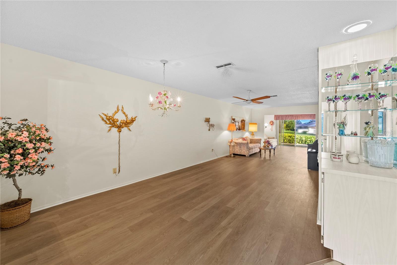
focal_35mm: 14
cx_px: 198
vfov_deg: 81.3
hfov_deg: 104.2
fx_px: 154
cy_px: 132
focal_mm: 14
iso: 640
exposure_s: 1.3
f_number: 9
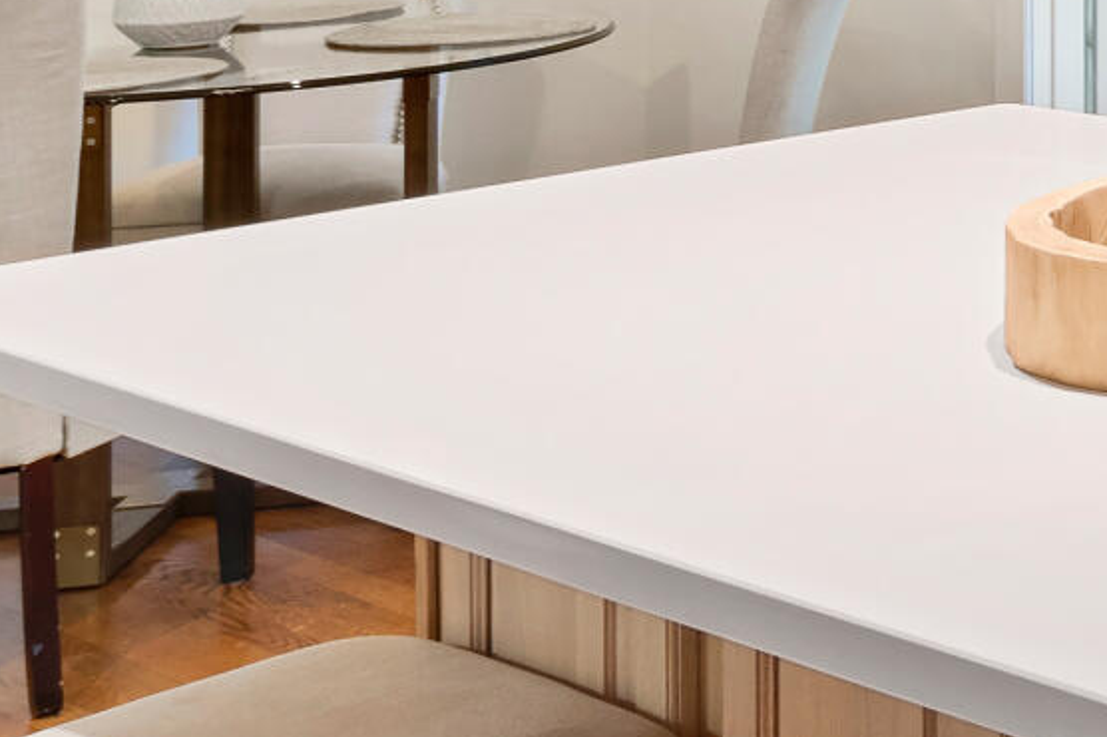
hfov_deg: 18.7
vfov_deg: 15.8
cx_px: 2047
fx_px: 2489
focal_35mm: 81
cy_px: -285
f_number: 8
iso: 100
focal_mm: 10
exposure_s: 1/1.25
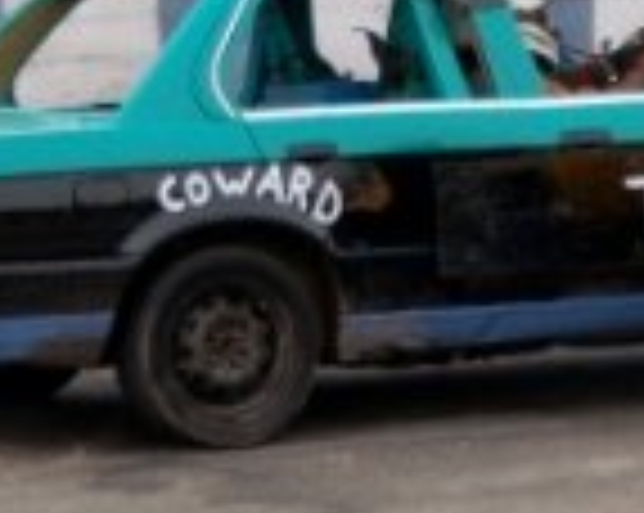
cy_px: -76
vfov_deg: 3.1
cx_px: 950
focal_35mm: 491
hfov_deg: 3.9
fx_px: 9346
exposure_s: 1/640
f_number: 5.6
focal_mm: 78
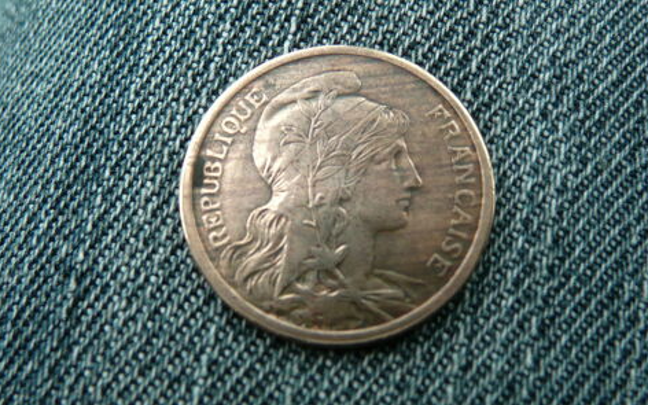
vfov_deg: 31.2
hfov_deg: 48.2
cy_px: 192
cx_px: 323
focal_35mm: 41
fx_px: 724
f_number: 3.5
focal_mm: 5.2
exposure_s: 1/80
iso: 100
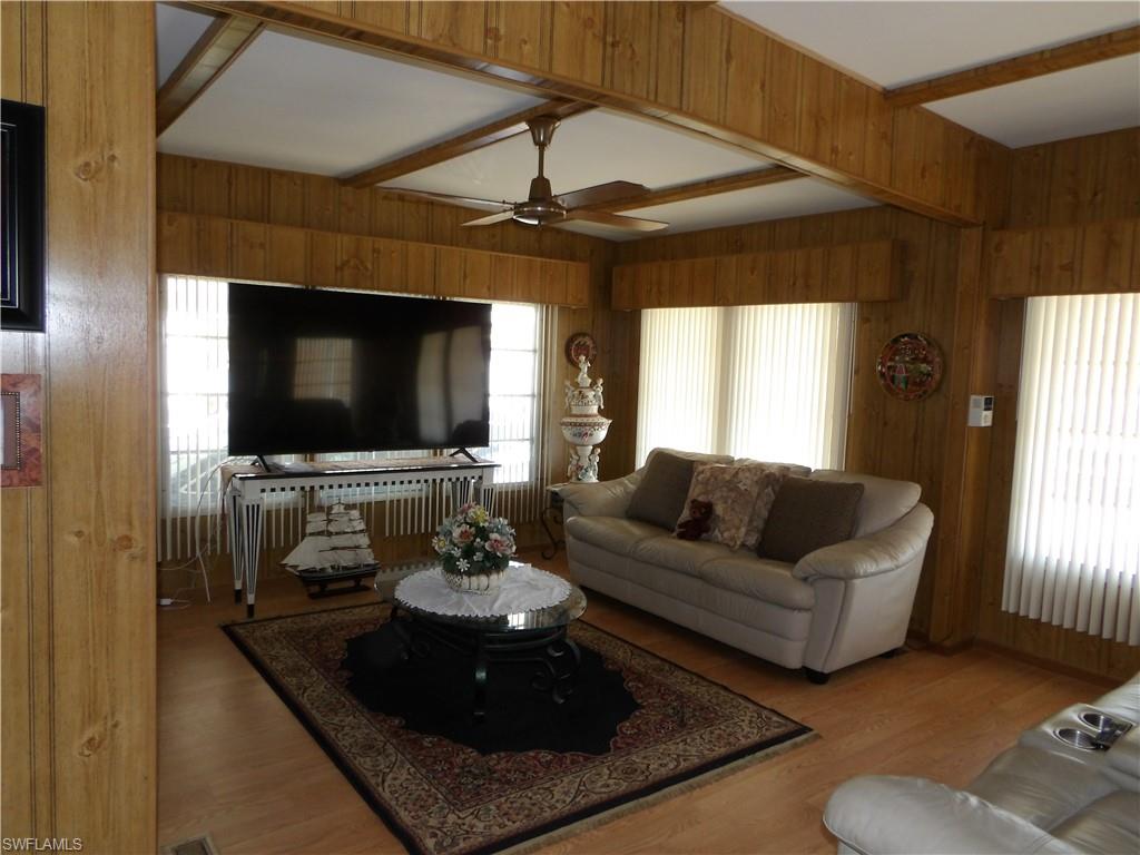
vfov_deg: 58.9
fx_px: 757
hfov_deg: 73.9
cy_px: 428
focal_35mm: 23
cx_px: 570
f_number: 4.1
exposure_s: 1/30
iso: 200
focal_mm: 4.2
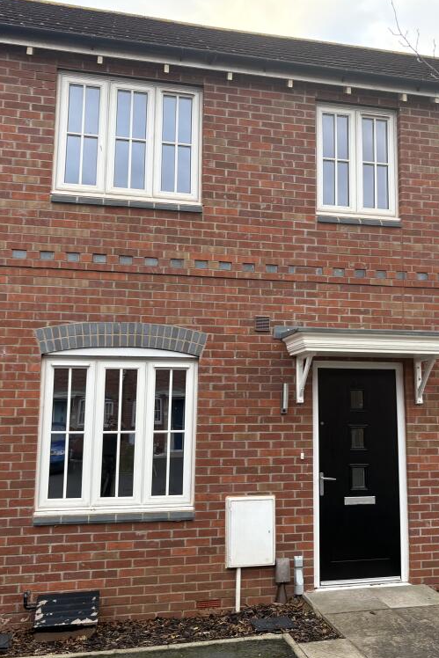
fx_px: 676
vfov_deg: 51.9
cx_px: 280
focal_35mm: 37
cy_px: 329
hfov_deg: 35.7
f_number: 1.6
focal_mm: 5.96
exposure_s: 1/133
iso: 64
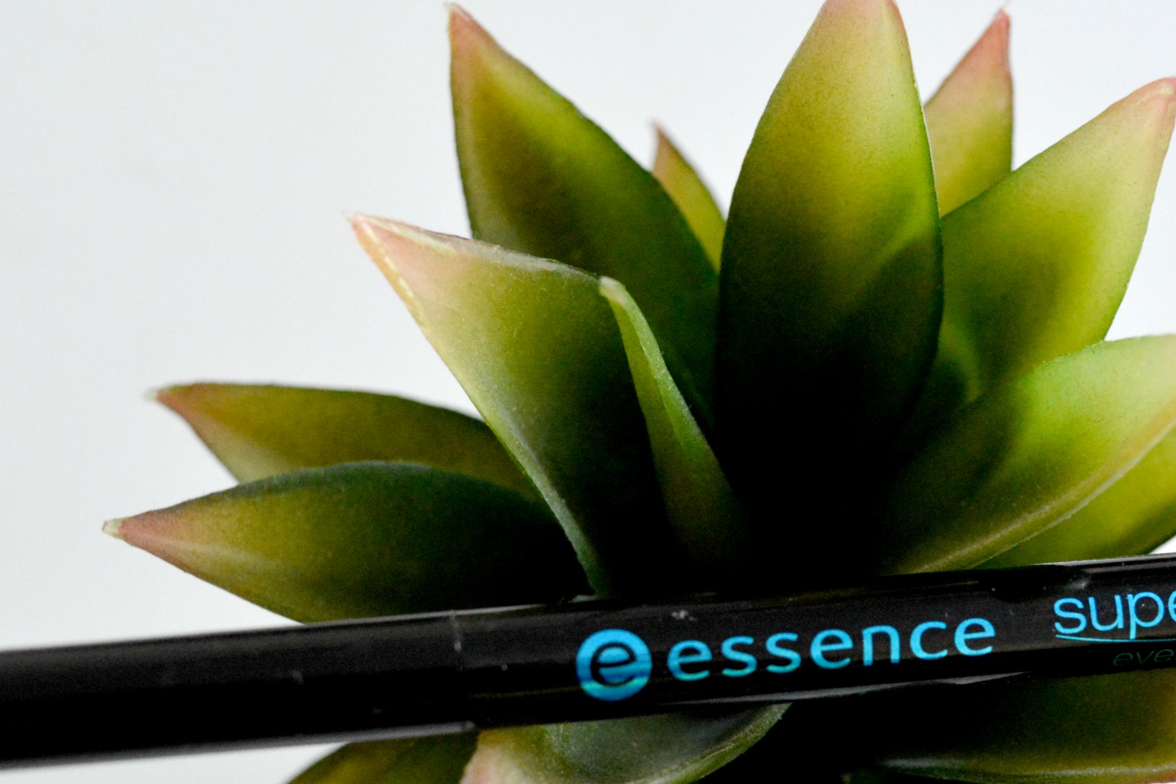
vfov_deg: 19.9
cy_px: 563
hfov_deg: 29.5
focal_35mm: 68
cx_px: 802
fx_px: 2216
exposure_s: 1/60
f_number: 5.6
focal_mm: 27
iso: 3200
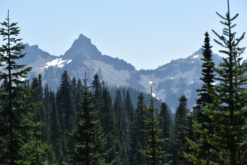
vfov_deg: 14.9
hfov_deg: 22.1
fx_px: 631
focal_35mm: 92
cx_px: 122
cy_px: 82
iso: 100
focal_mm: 90
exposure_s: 1/250
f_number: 8
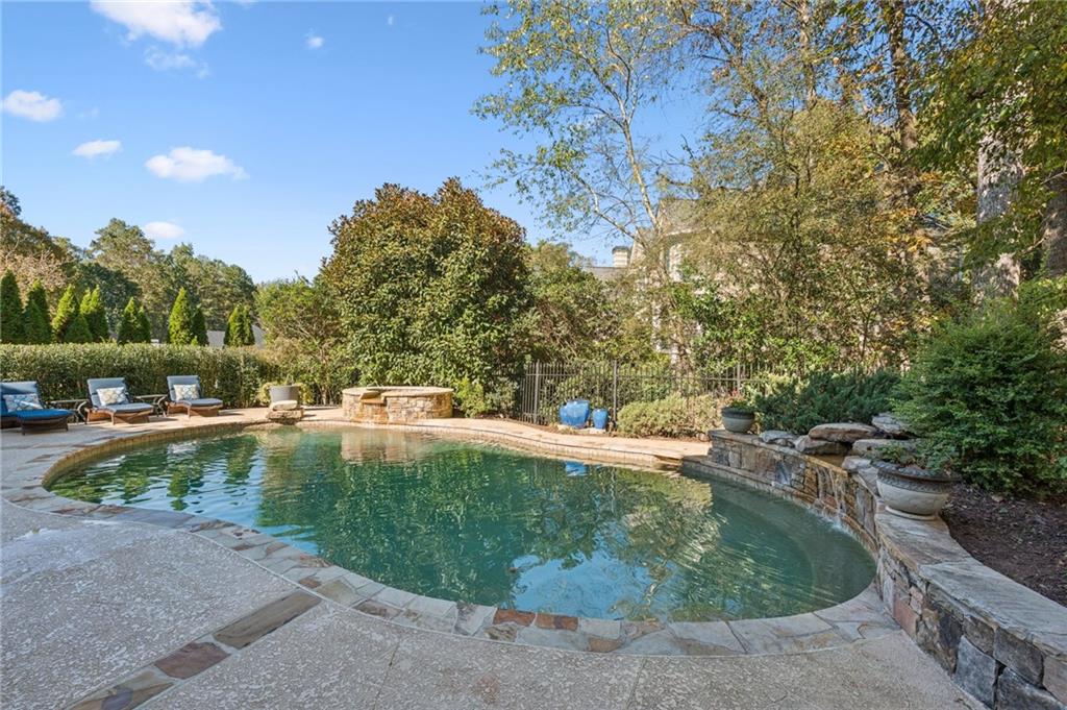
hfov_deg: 96.8
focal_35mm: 16
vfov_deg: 73.7
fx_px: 474
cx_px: 534
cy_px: 355
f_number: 8
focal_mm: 16
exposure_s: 1/30
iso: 100
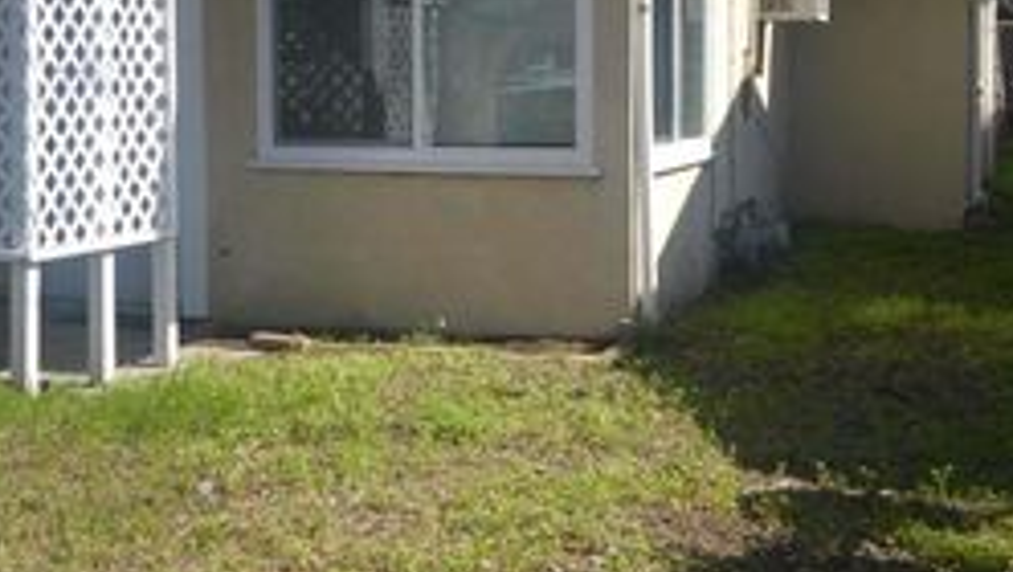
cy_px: 125
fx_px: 1532
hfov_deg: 35.0
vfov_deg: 20.9
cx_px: 155
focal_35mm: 57
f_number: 7.1
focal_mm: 18
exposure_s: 1/250
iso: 100
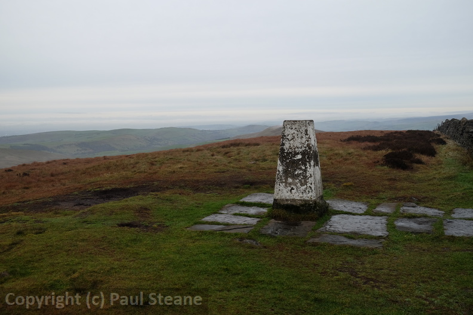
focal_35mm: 32
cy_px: 158
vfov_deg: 41.1
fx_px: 420
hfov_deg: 58.7
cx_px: 236
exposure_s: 1/150
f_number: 4.5
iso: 200
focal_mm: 21.4
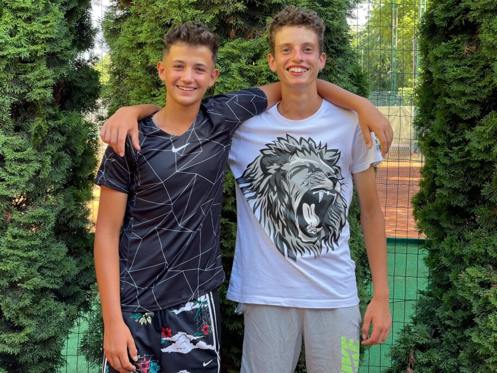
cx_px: 248
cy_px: 186
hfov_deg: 30.3
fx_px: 919
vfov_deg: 22.9
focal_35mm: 64
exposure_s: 1/121
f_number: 2.2
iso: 64
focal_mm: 7.5
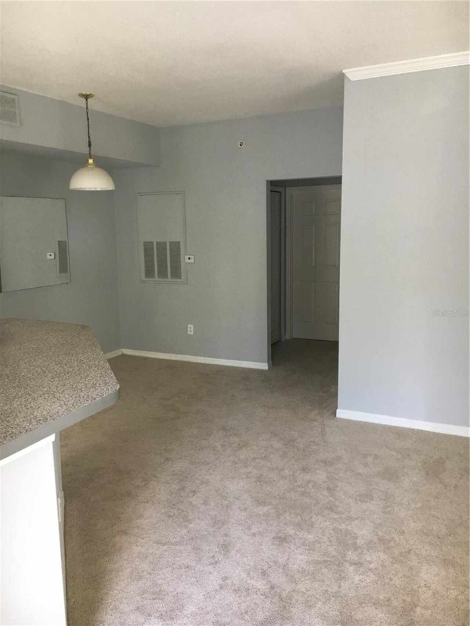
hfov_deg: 48.2
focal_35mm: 29
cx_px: 235
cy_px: 313
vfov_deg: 61.7
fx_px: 525
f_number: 2.2
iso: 40
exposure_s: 1/30
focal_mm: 4.15
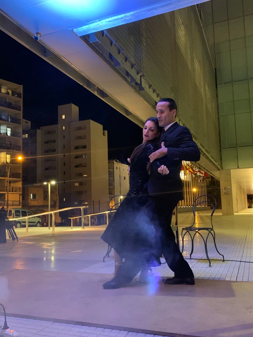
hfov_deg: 45.4
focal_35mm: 31
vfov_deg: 58.3
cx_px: 129
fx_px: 302
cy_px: 176
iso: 800
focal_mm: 4.25
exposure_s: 1/25
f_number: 1.8
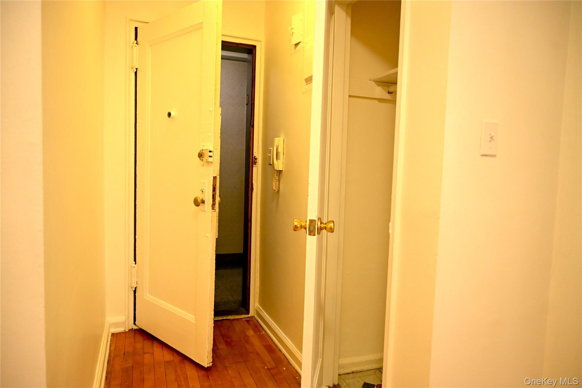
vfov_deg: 50.4
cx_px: 291
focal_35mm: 26
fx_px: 412
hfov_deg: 70.4
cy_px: 194
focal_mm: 25.5
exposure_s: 1/250
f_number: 4
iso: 3200
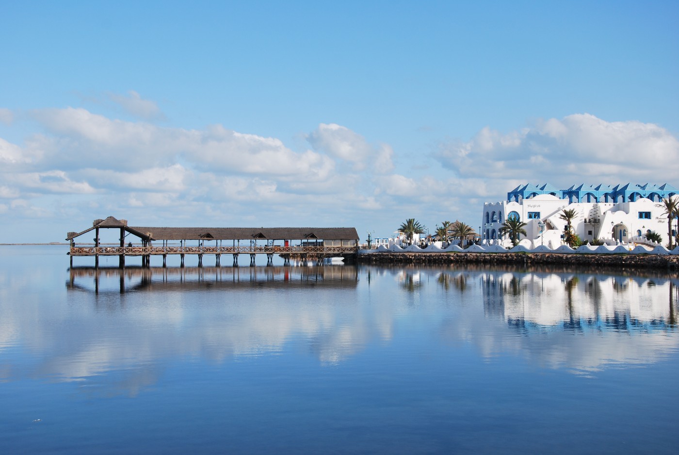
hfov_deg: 37.8
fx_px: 991
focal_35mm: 52
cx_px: 340
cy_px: 228
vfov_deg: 25.8
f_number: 8
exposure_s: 1/250
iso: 100
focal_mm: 35
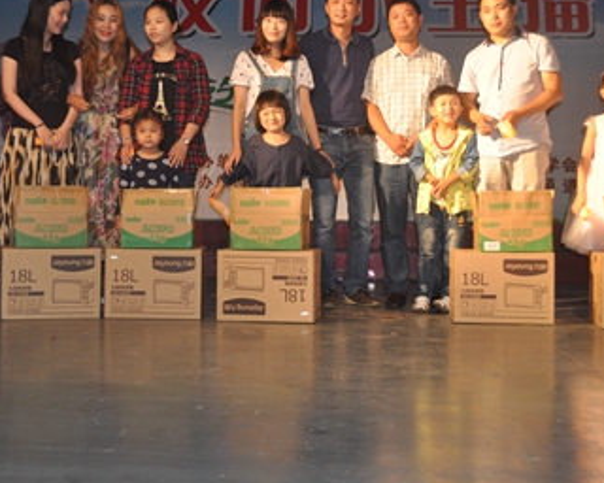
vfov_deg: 26.1
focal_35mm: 58
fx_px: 1037
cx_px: 276
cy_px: 165
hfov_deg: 32.5
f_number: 4
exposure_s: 1/125
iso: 720
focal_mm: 24
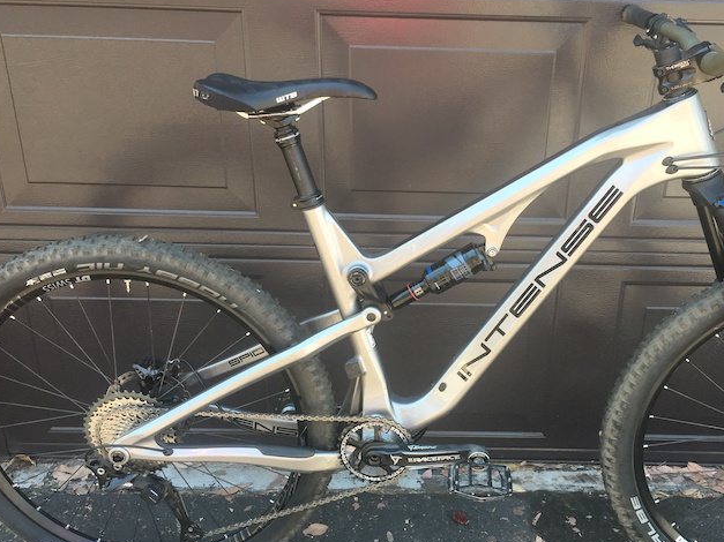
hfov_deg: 49.9
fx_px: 774
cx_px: 430
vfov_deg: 38.6
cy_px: 294
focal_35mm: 37
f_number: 2.2
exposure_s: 1/120
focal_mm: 4.15
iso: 40
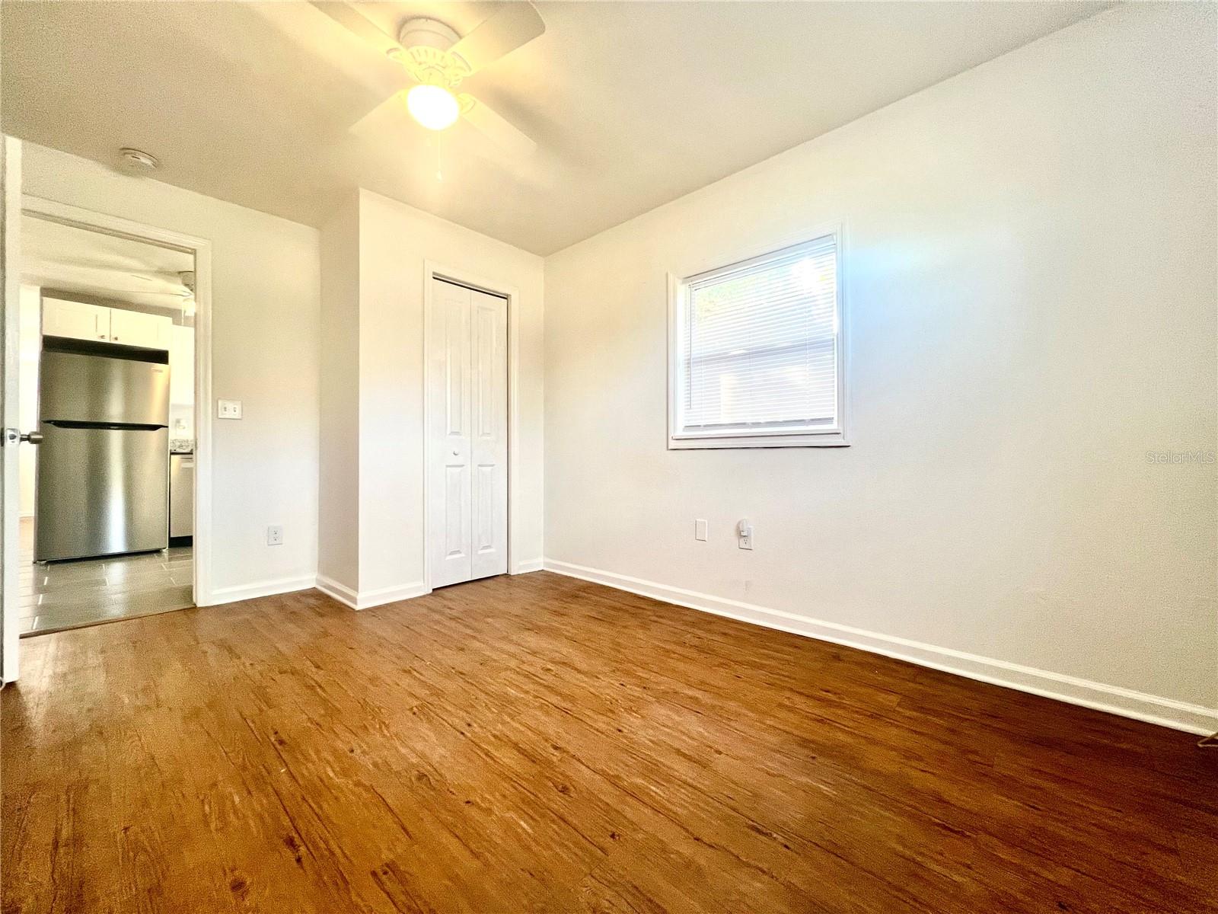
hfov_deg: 106.2
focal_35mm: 13
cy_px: 457
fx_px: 457
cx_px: 609
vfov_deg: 89.9
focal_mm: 1.57
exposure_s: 1/120
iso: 160
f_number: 1.8
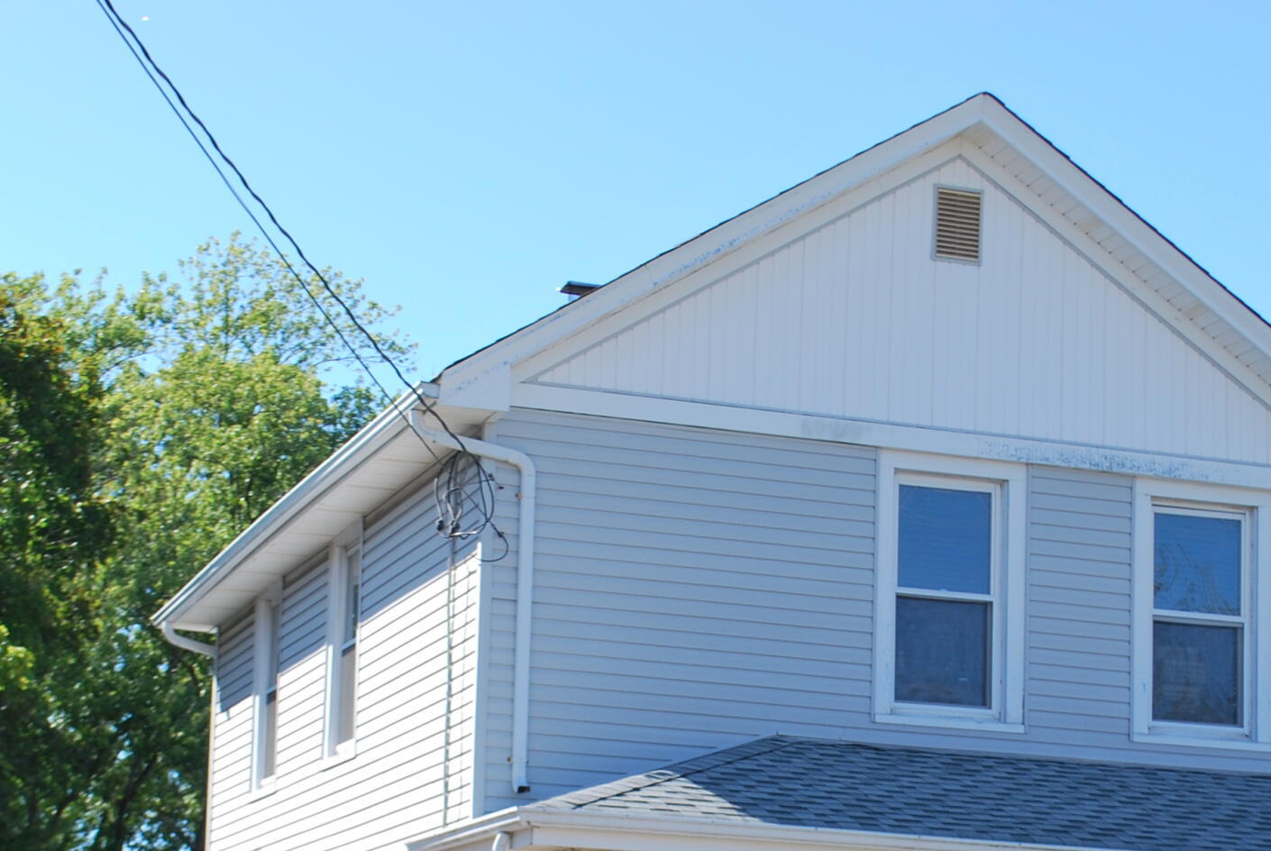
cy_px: 883
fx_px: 2934
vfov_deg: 16.1
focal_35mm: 83
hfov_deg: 24.4
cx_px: 609
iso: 100
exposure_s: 1/200
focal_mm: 26
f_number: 7.1
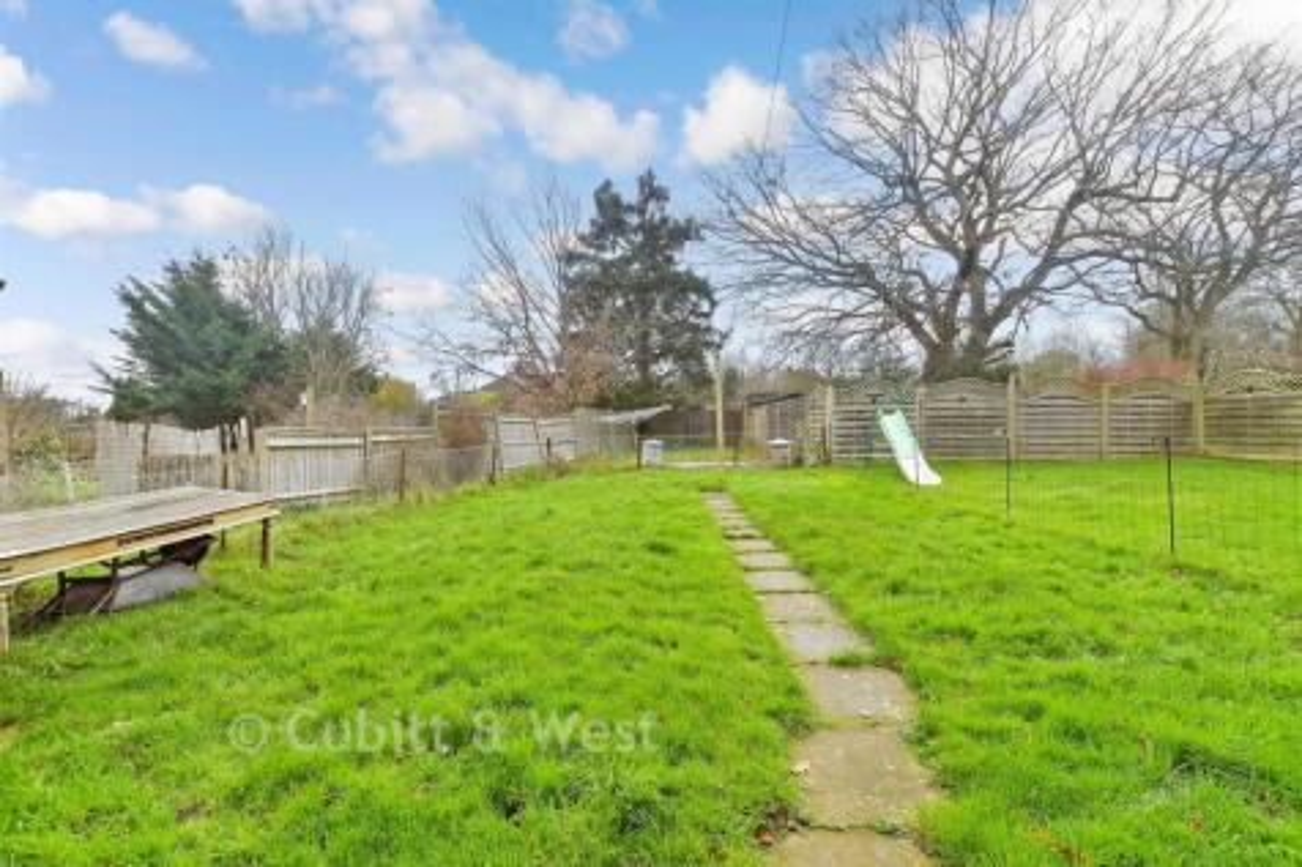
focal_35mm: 15
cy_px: 434
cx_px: 651
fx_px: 542
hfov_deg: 100.4
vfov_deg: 77.3
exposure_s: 1/25
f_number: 8
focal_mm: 10
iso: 160
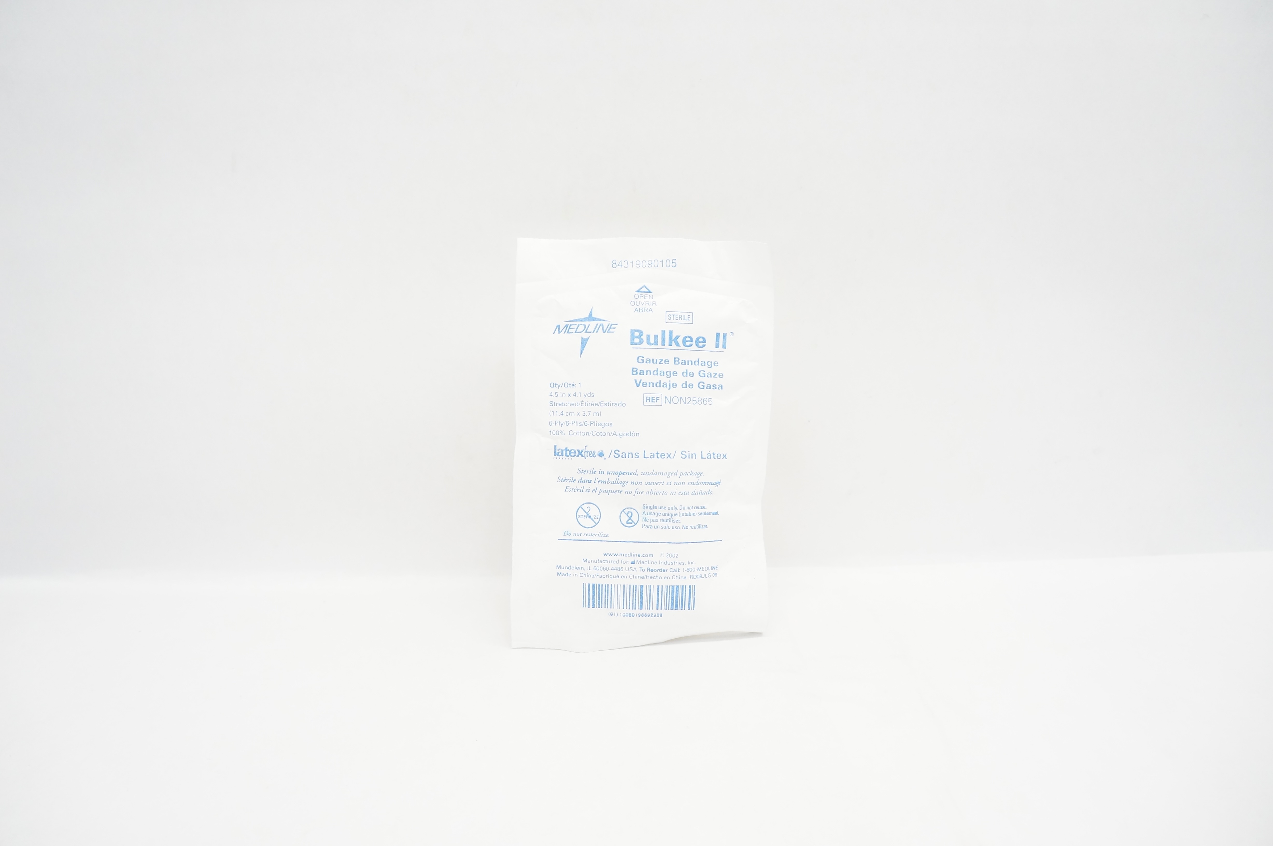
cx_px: 636
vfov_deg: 47.8
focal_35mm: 27
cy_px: 423
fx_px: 954
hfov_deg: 67.4
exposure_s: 1/80
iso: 800
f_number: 5.6
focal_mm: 18
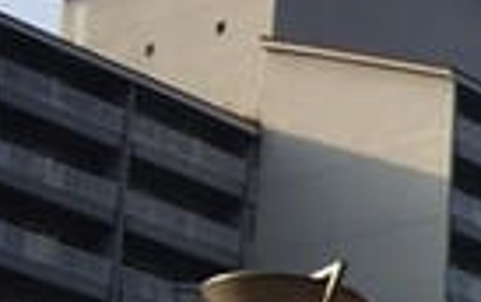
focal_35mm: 188
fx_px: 2467
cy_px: 439
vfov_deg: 6.9
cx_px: 1025
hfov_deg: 10.1
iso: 64
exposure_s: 1/640
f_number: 2.8
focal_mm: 7.9
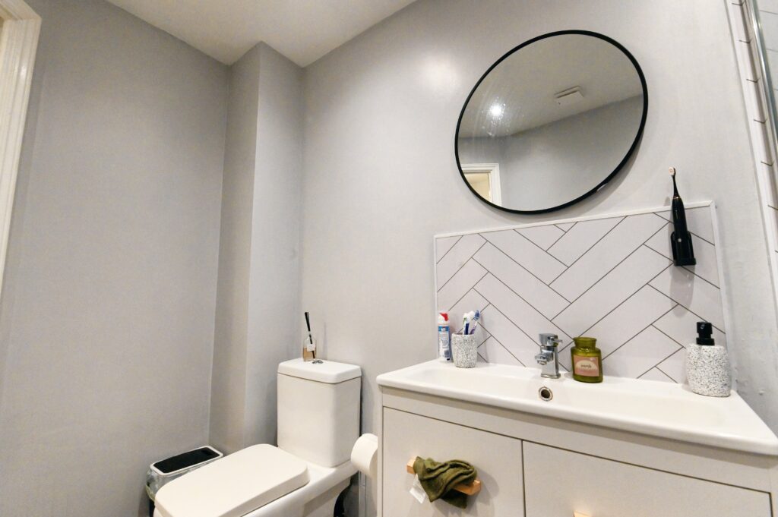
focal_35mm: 15
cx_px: 389
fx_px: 324
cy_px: 258
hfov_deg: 100.4
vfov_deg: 77.2
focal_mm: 15
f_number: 10
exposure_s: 1/100
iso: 6400
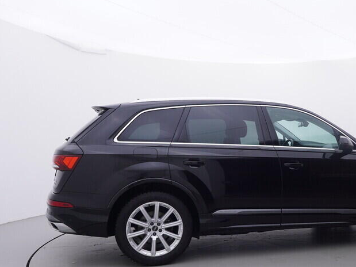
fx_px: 368
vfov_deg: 39.1
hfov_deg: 50.4
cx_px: 247
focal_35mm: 36
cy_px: 189
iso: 200
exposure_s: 1/80
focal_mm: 15
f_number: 5
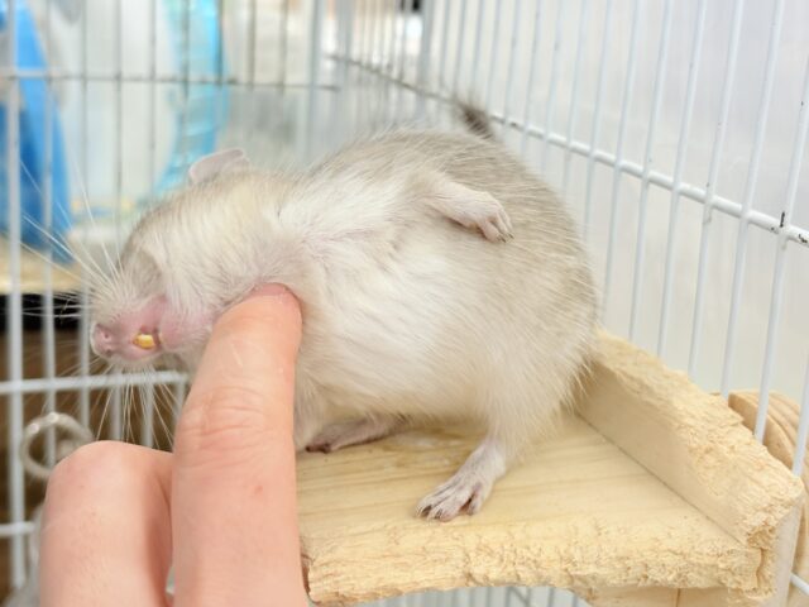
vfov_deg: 28.0
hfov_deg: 36.8
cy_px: 304
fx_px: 1215
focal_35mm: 52
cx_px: 404
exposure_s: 1/50
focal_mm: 5.96
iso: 80
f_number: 1.6
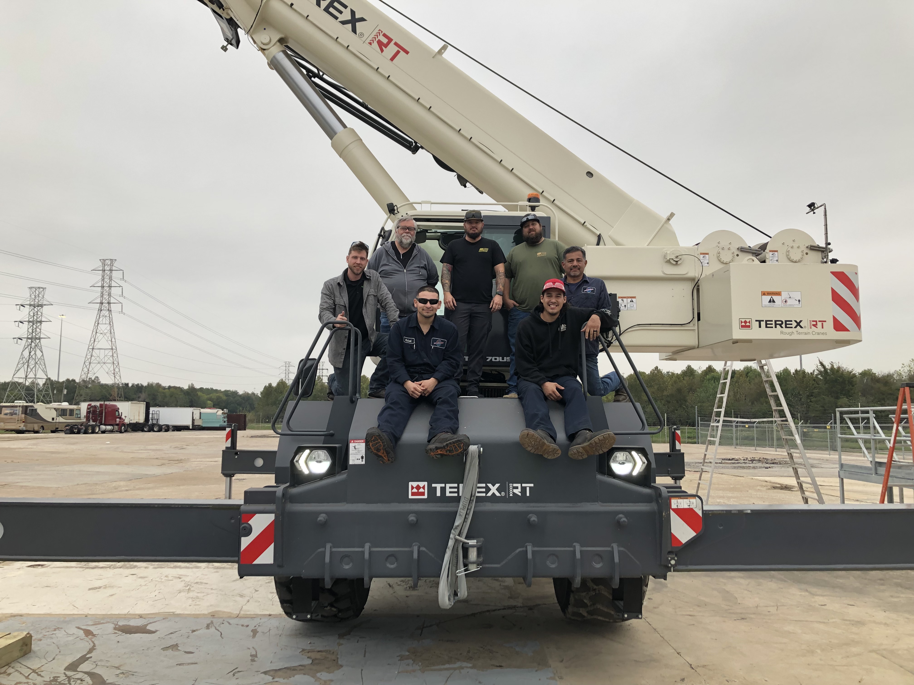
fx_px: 739
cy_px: 342
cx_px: 457
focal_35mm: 28
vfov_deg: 49.7
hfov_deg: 63.4
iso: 32
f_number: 1.8
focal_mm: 3.99
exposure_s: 1/120
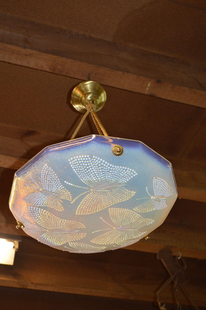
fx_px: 490
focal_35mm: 57
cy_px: 155
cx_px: 103
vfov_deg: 35.1
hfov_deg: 23.7
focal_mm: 38
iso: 900
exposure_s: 1/60
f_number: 5
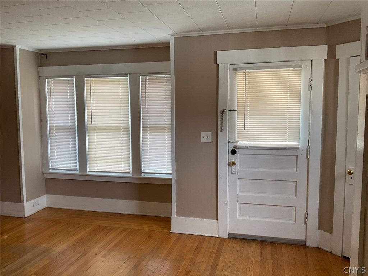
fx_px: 308
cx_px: 184
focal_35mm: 29
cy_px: 138
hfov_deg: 61.7
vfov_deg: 48.2
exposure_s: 1/60
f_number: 1.8
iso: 40
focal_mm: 3
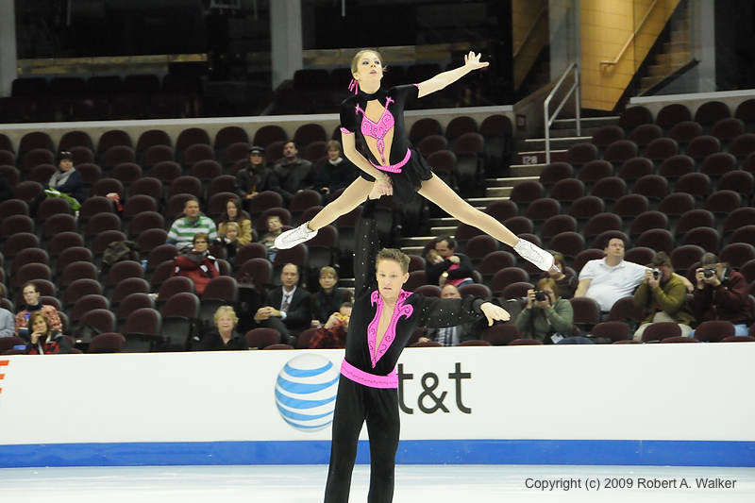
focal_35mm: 135
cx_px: 378
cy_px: 252
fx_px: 2830
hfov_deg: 15.2
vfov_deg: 10.2
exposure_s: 1/400
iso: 3200
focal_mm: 90
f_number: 5.6
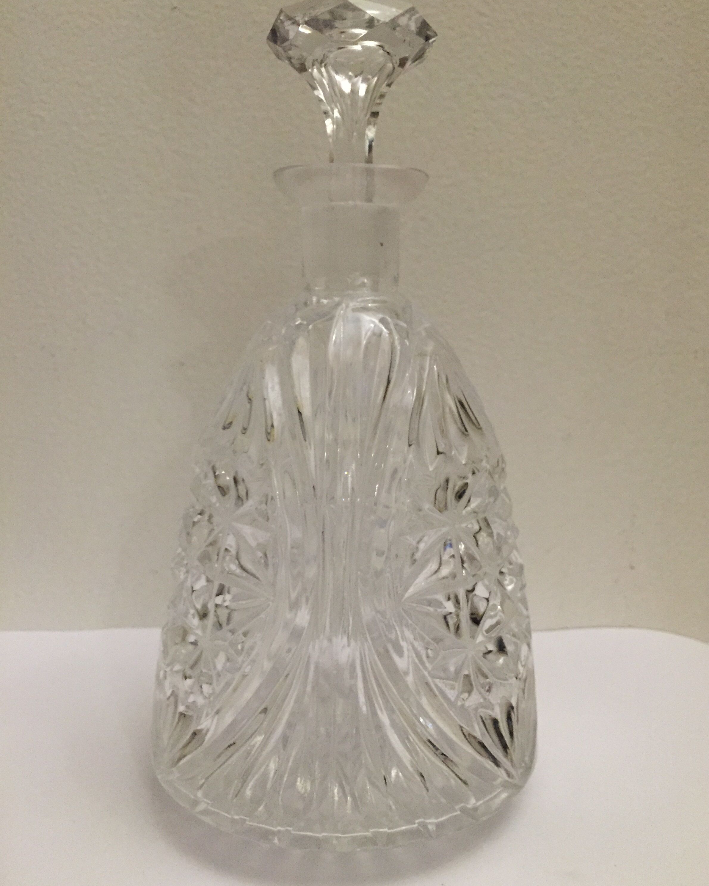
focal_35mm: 31
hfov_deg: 47.1
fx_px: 813
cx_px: 360
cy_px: 426
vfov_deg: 57.2
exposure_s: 1/20
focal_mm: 4.15
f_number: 2.2
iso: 250
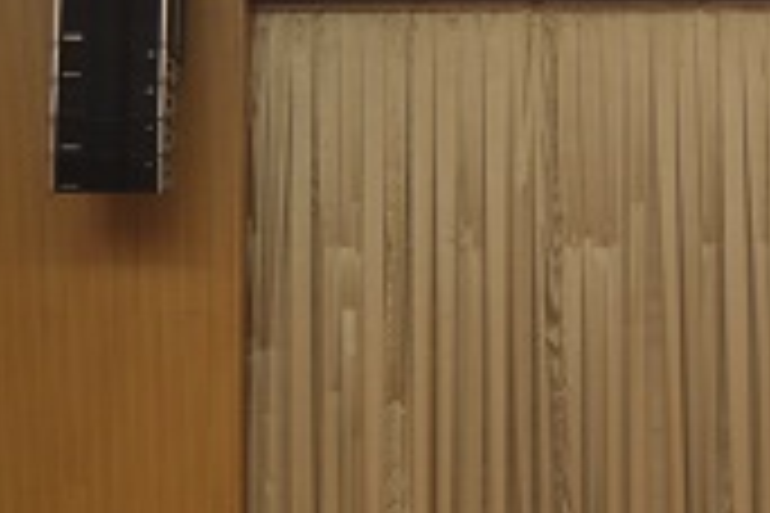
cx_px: 1036
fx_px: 2341
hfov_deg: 17.4
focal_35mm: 109
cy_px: 346
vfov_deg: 12.5
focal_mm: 25
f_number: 4
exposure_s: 1/15
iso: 640
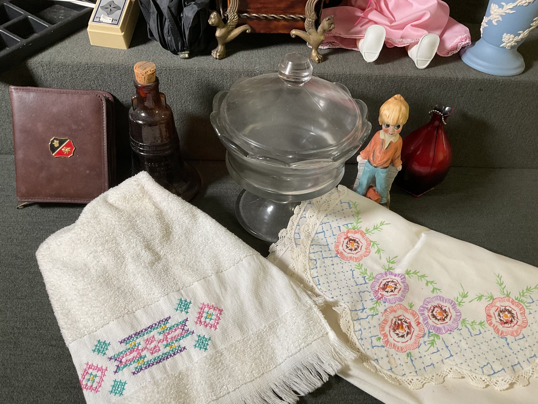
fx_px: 451
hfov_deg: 61.7
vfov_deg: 48.2
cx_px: 269
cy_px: 202
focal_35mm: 29
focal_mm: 3
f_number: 1.8
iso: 80
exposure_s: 1/60
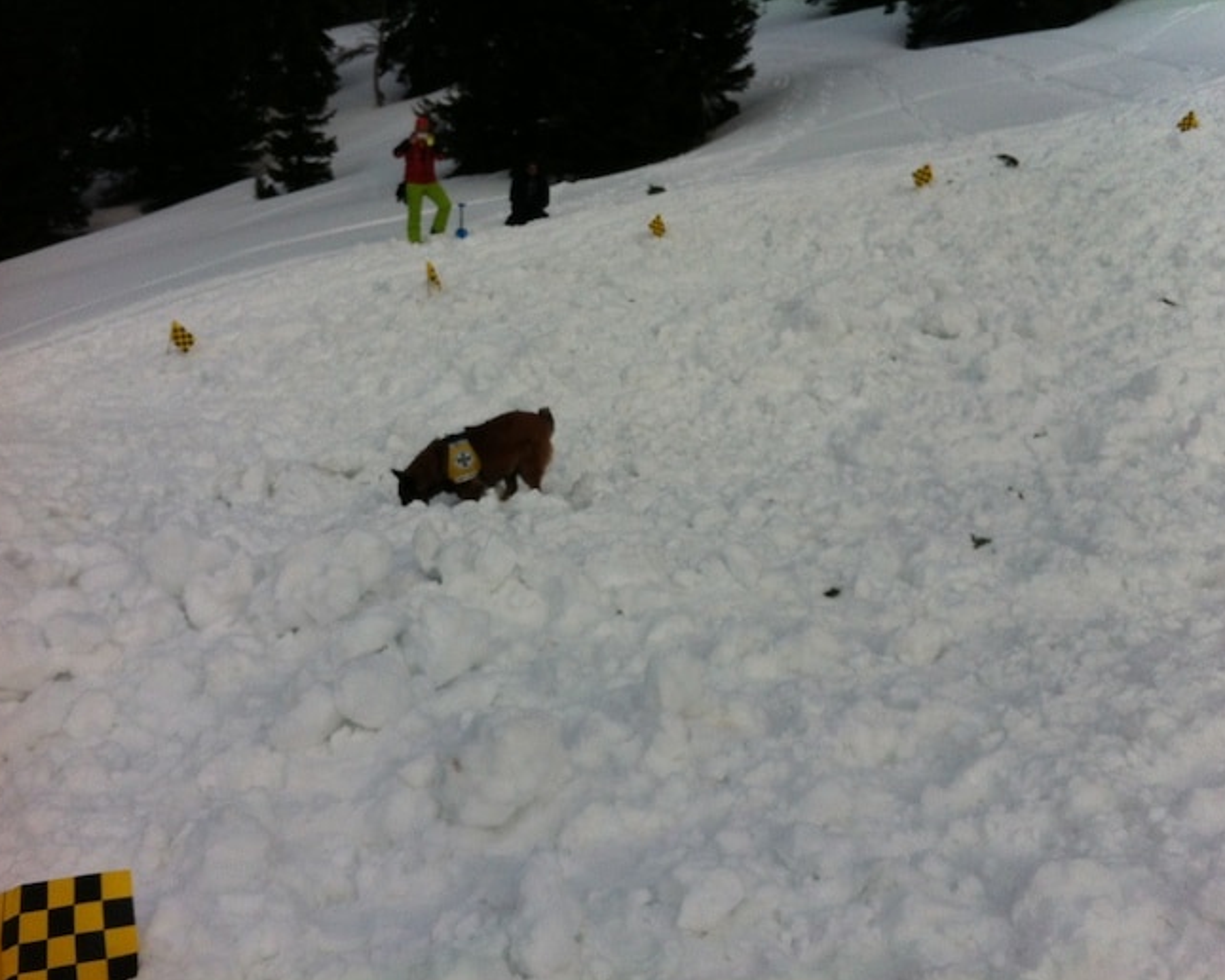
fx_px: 1341
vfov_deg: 40.1
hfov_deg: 49.1
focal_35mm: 37
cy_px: 495
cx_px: 606
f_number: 2.8
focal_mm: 3.85
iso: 80
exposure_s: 1/3771
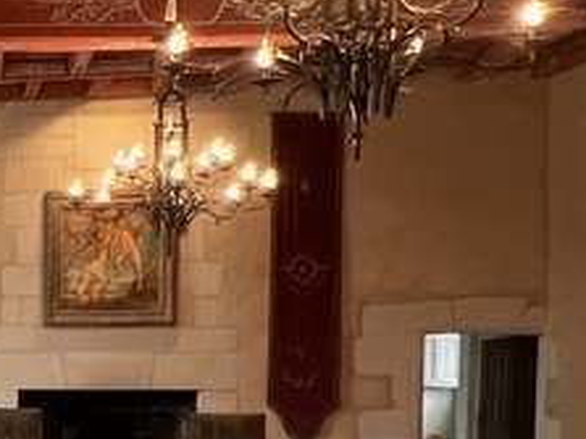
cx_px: -331
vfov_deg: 20.5
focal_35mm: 70
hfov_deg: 22.1
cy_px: 405
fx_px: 1184
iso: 125
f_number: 1.8
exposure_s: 1/50
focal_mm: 1.57
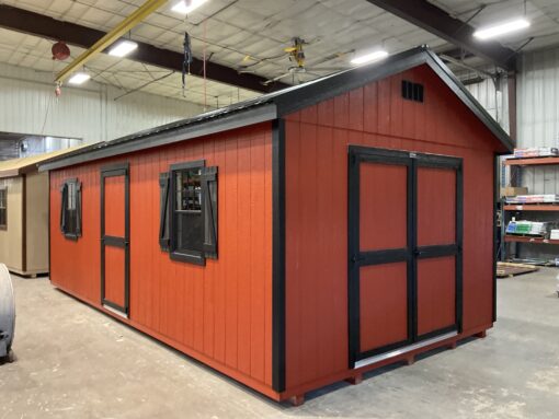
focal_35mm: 29
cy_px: 210
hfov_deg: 61.6
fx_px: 469
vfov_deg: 48.3
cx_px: 280
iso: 200
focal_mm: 3
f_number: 1.8
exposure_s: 1/60
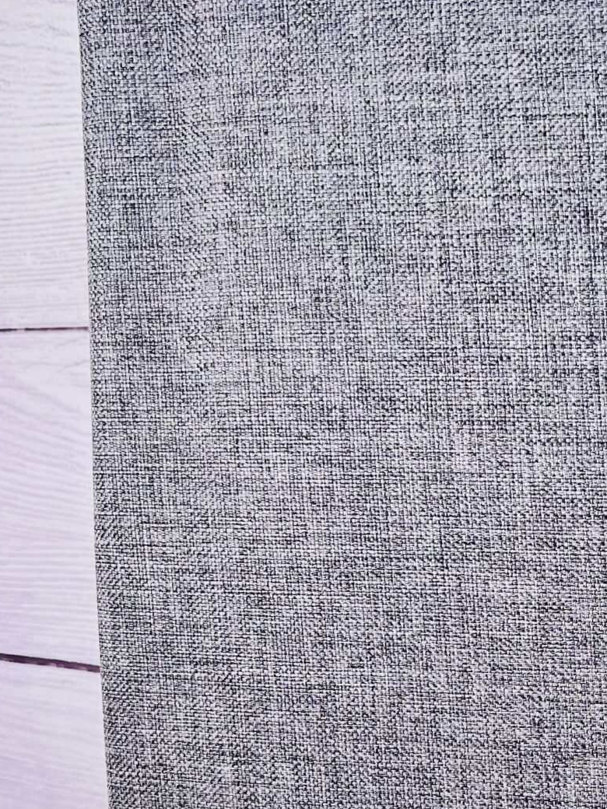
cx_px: 662
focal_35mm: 64
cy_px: 657
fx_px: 1496
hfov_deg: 21.8
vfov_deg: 29.5
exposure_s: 1/552
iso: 50
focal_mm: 5.7
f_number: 1.5
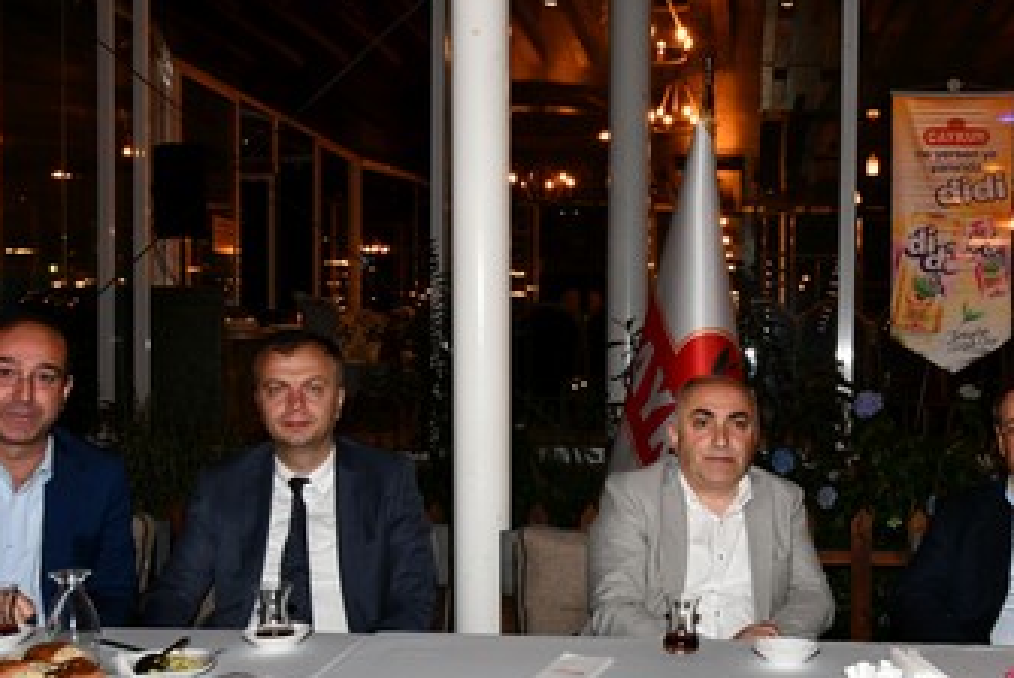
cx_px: 702
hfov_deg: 40.4
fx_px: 1353
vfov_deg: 28.0
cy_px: 422
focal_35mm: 48
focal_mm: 24
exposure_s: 1/60
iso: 1600
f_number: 8
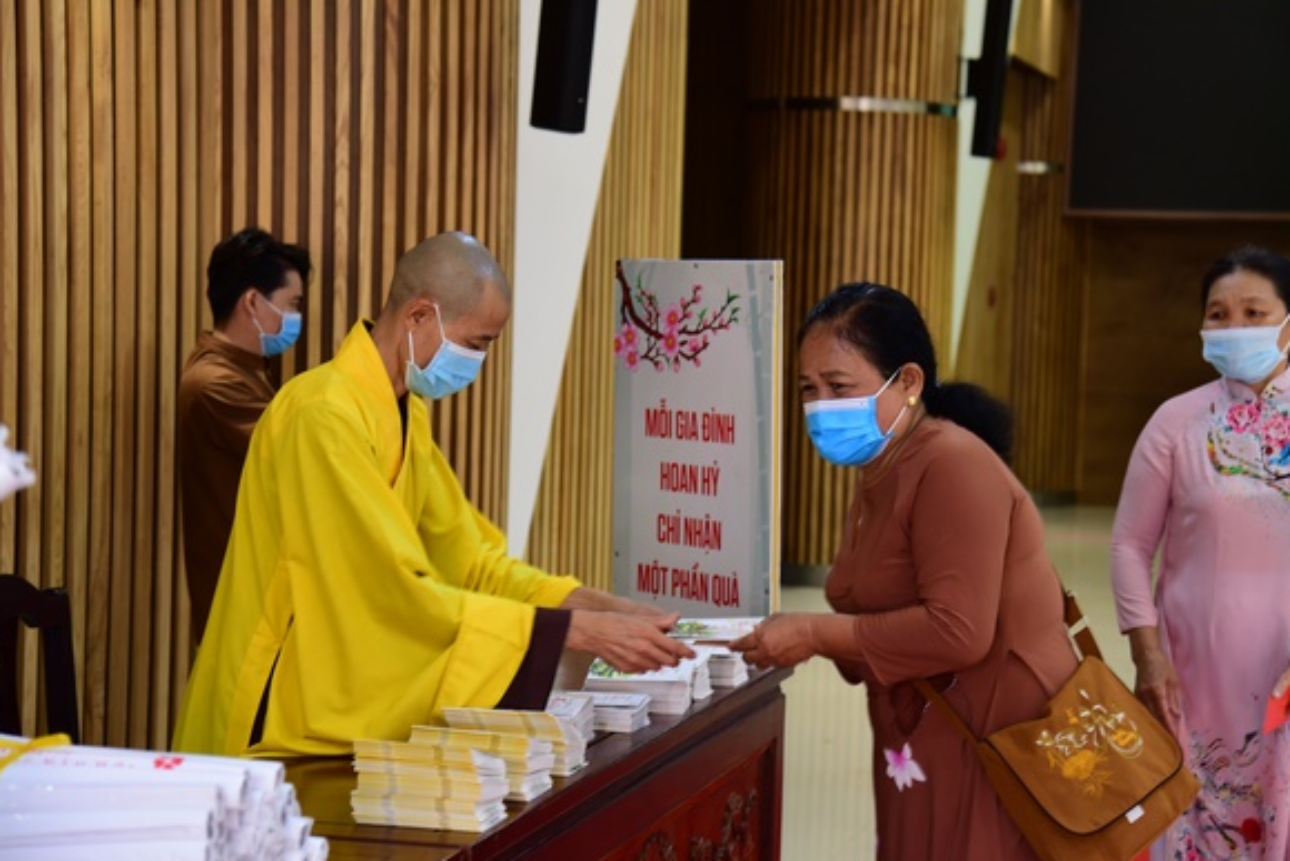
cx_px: 710
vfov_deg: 18.4
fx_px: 2652
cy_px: 456
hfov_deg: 27.3
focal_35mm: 74
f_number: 4.5
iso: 800
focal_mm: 66
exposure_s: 1/40
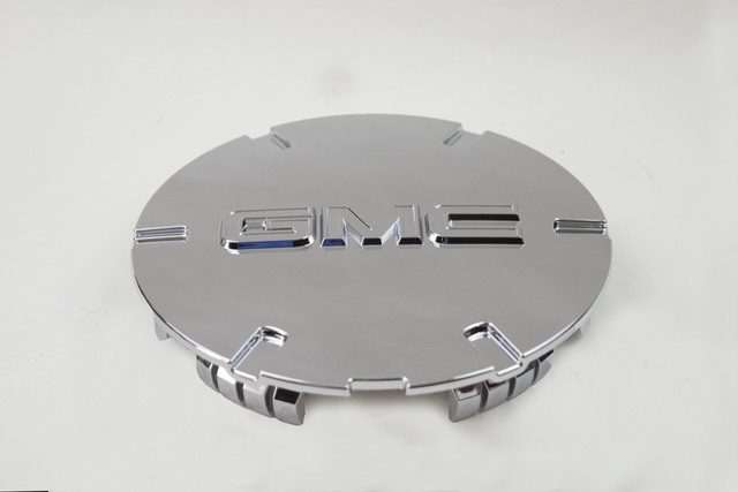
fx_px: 1692
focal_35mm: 82
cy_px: 246
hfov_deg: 24.6
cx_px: 369
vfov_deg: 16.6
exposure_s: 1/60
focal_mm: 55
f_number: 5.6
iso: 1800
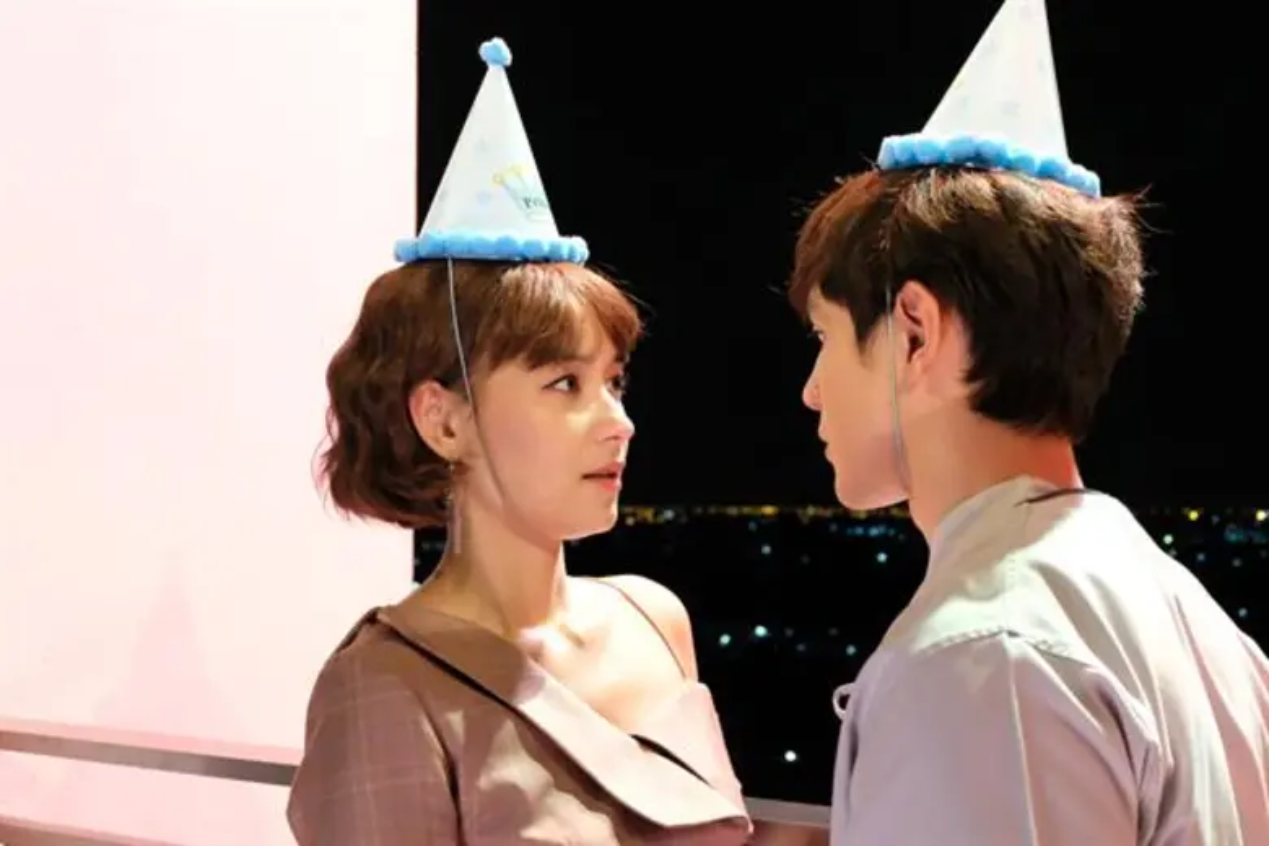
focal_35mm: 49
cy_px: 423
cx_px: 634
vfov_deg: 27.5
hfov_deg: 40.3
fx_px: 1727
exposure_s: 1/80
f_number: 5
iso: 12800
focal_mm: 32.5
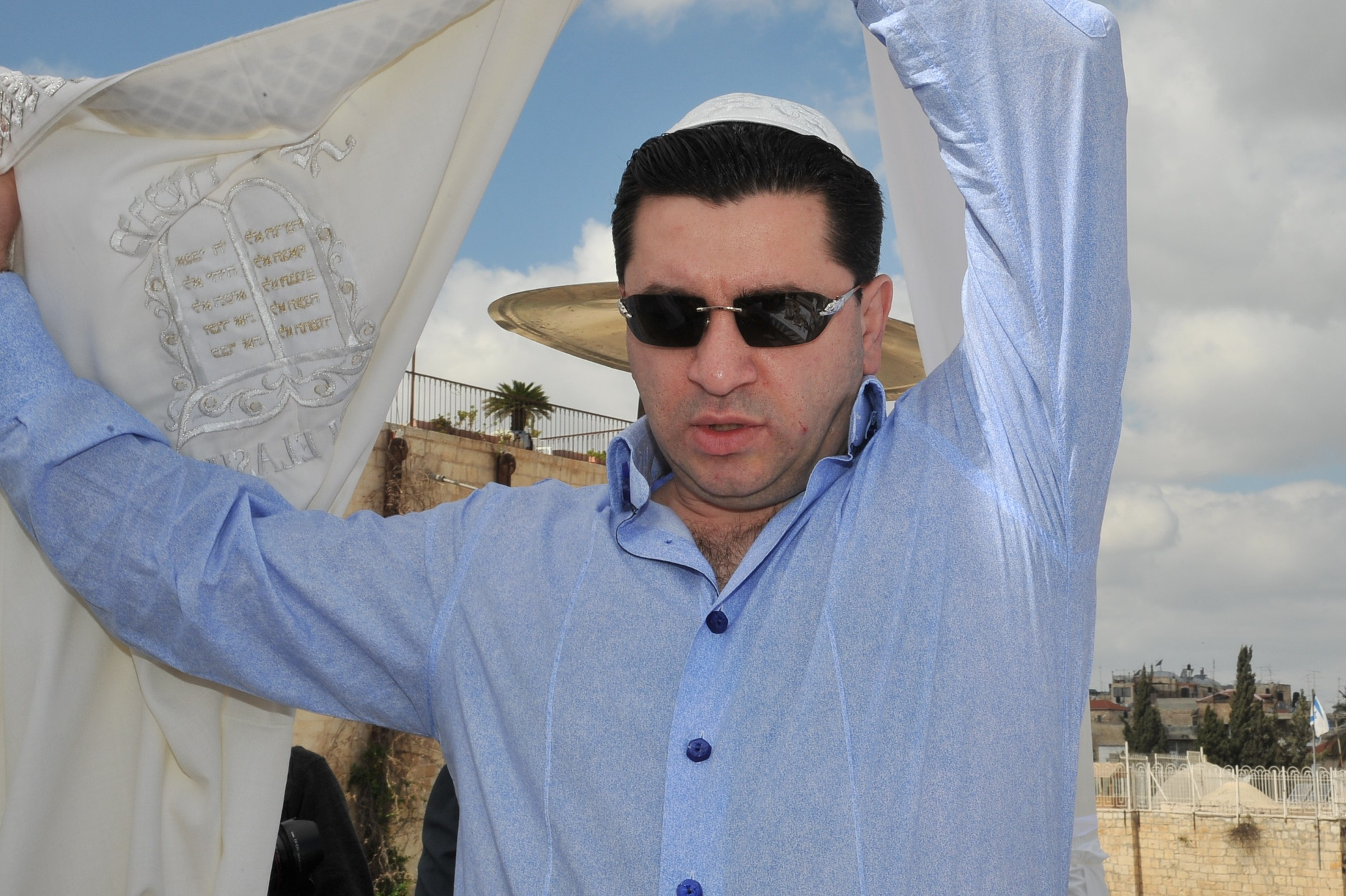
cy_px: 361
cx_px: 713
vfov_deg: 23.7
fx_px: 2130
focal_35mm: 57
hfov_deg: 35.1
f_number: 22
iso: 500
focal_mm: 46
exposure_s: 1/250
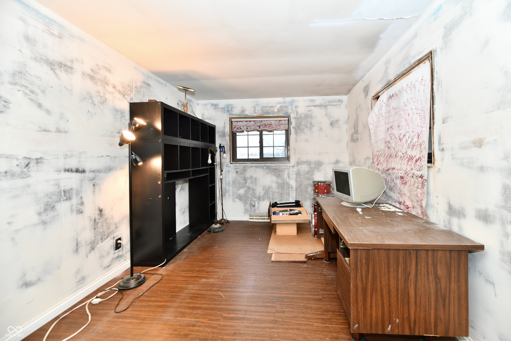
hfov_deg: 104.3
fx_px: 199
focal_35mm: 14
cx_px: 256
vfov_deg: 81.2
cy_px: 170
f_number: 6.3
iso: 640
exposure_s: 1/60
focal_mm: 14
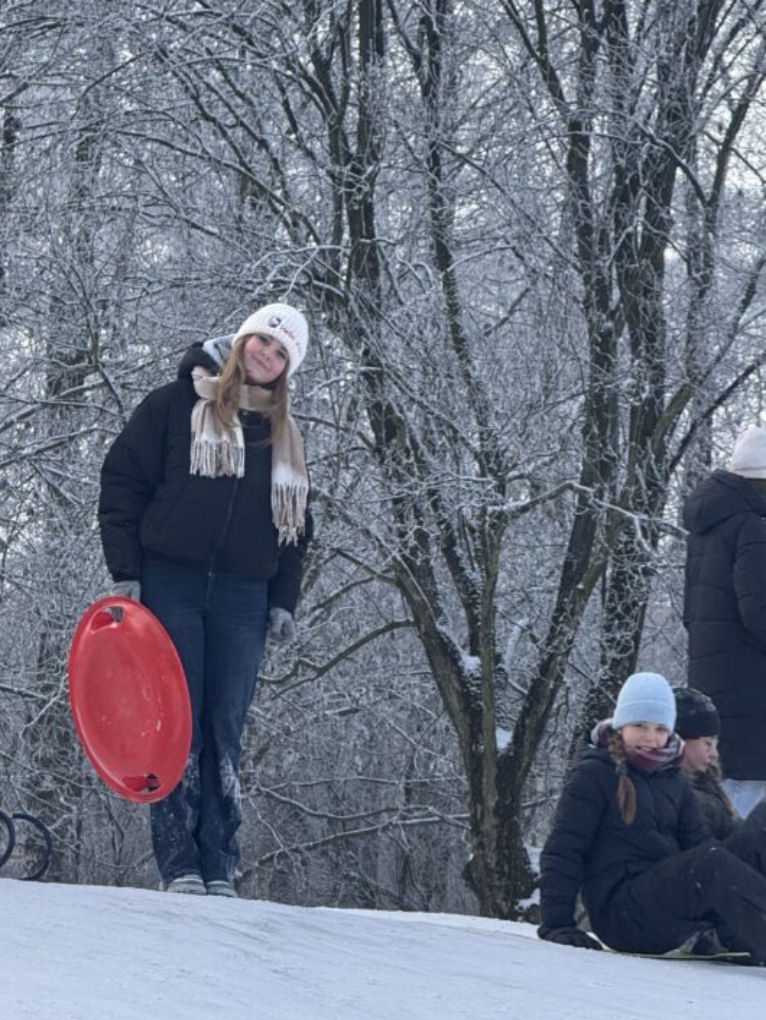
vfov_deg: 11.4
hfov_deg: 8.5
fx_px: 5131
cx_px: 236
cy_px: 568
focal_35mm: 174
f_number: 2.8
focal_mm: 15.66
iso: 50
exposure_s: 1/473
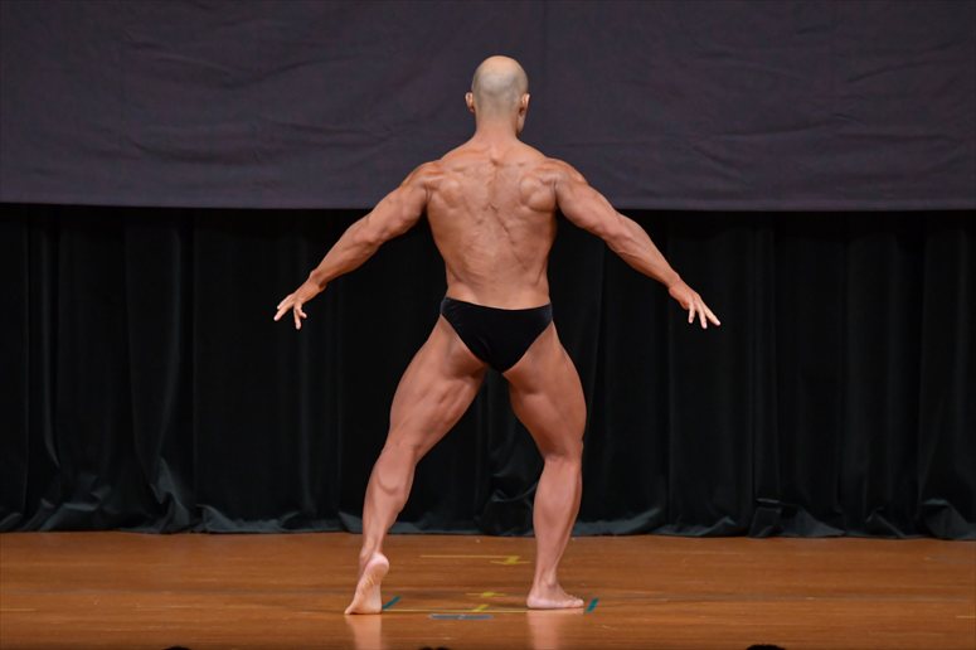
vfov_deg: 4.8
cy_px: 325
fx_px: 7723
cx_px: 488
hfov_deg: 7.2
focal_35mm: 285
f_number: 5.6
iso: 4000
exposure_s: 1/400
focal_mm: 190
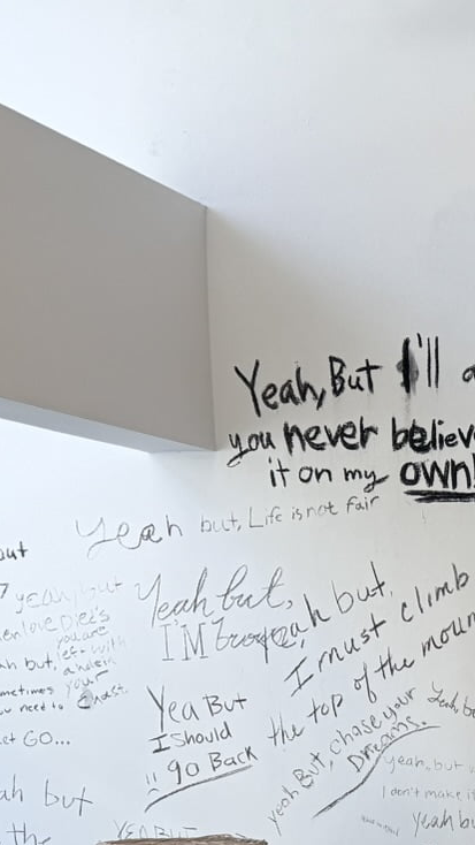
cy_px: 857
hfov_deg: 13.2
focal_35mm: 73
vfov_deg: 27.2
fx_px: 1634
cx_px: 1064
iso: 64
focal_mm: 6.76
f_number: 1.78
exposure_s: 1/248
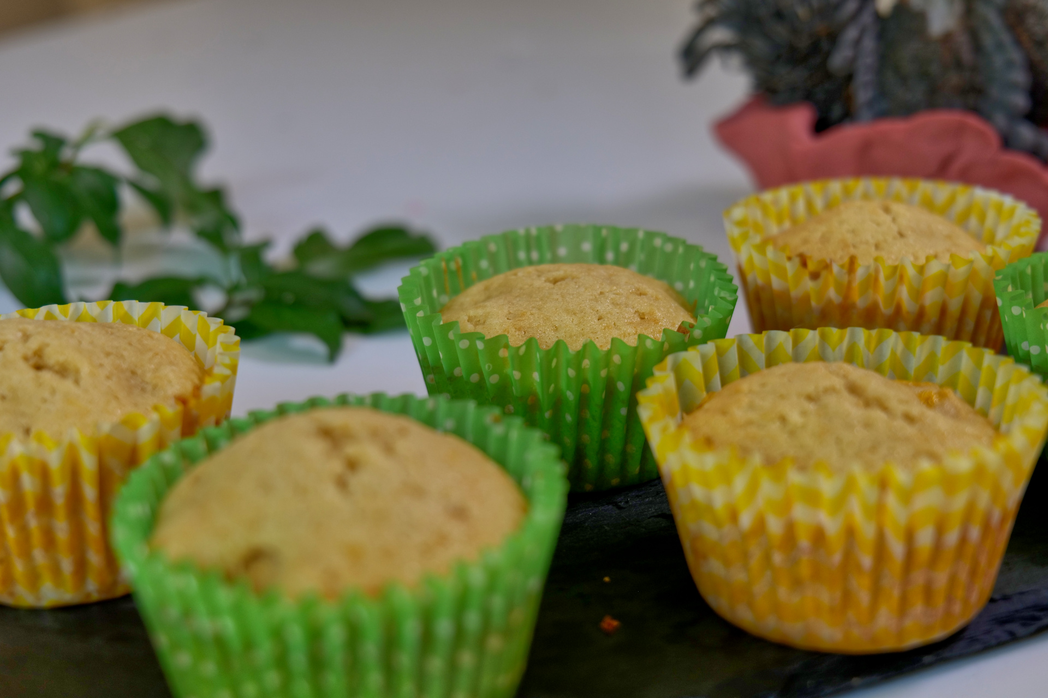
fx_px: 1747
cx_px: 524
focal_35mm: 60
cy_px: 349
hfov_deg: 33.4
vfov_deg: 22.6
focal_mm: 60
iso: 400
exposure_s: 1/80
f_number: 5.6
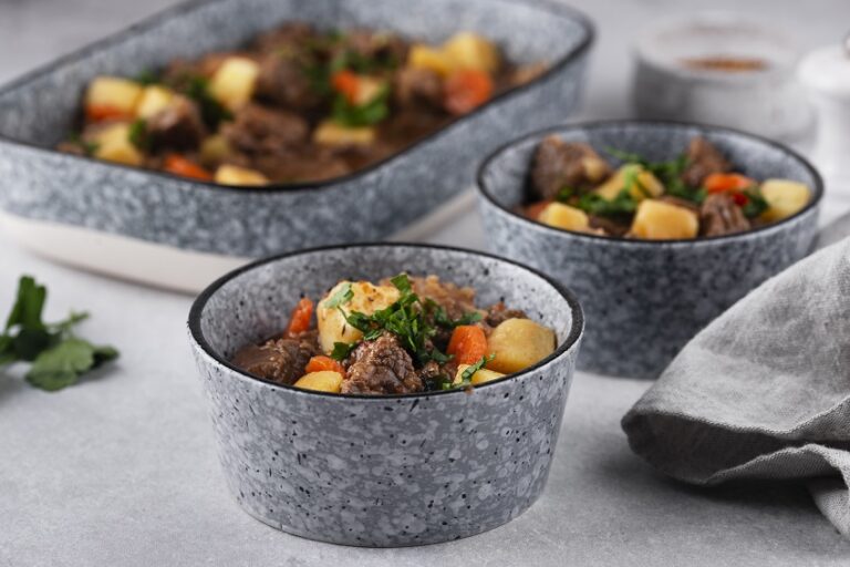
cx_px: 425
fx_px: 2479
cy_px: 284
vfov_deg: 13.0
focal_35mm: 105
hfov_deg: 19.5
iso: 100
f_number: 9
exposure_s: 1/100
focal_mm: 105
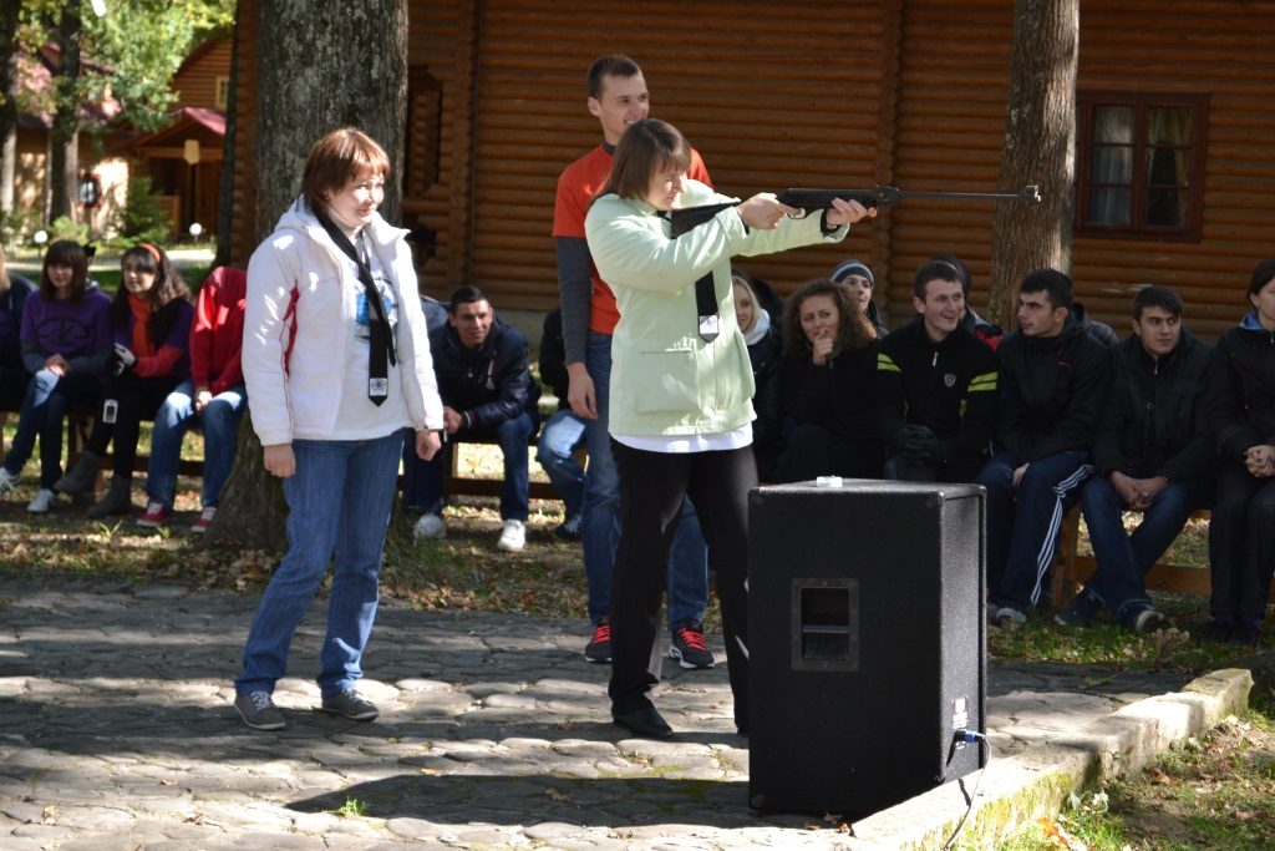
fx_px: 2922
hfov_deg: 24.6
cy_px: 426
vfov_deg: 16.6
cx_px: 638
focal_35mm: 82
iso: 360
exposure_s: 1/125
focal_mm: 55
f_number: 5.6
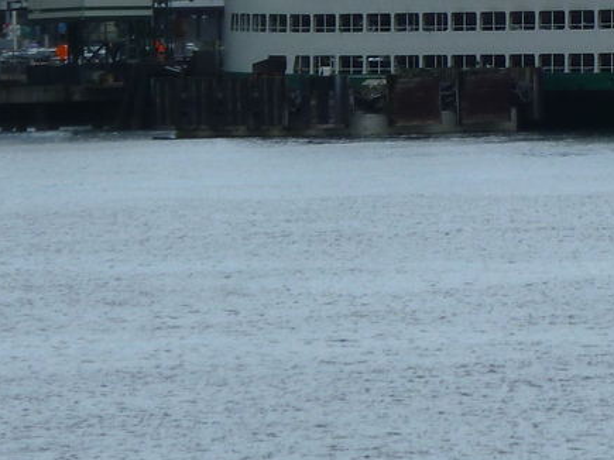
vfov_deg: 2.0
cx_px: 507
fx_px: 13051
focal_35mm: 736
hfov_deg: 2.7
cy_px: -90
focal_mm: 36
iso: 80
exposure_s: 1/250
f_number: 5.9
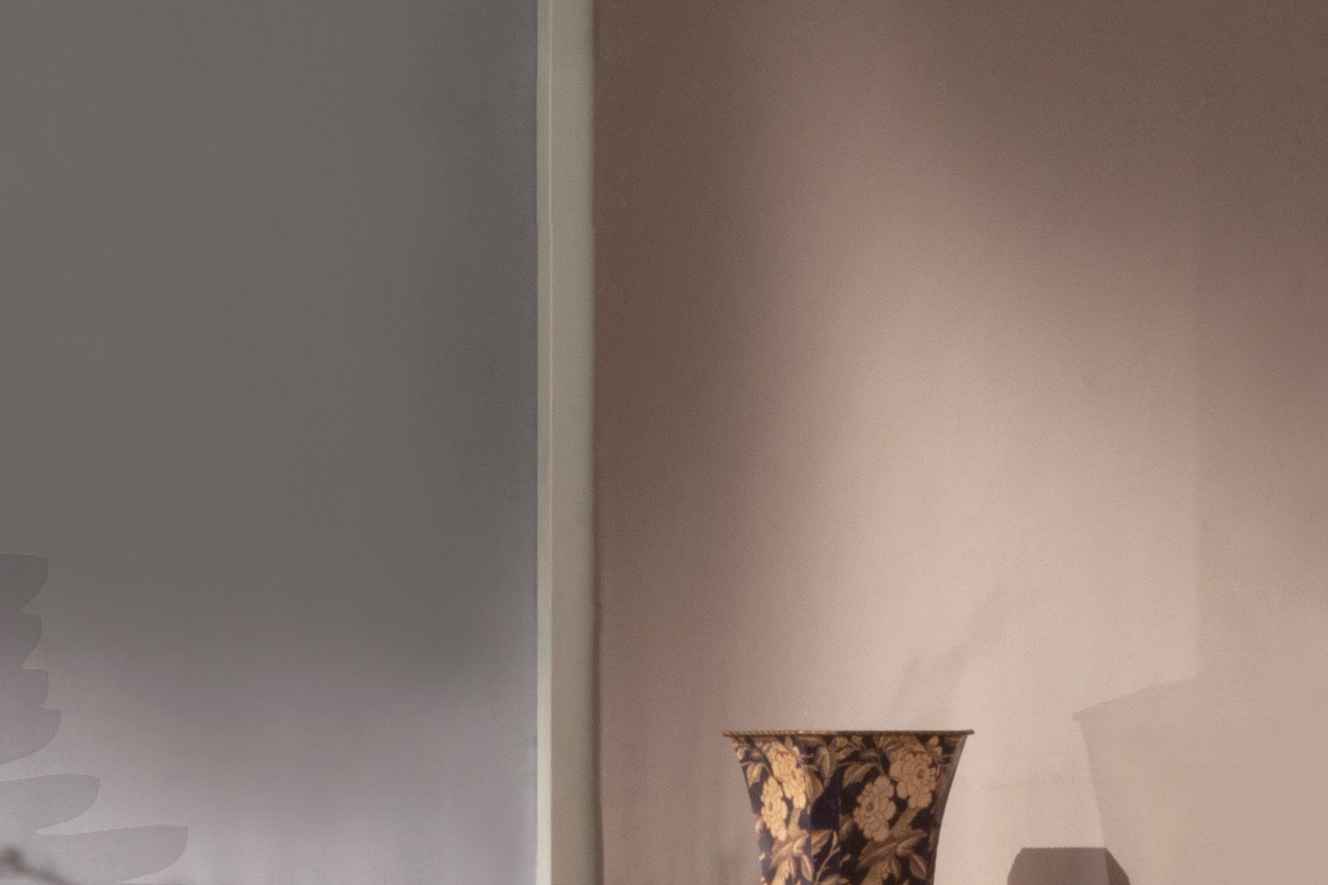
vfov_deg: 6.6
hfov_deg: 10.1
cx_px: 117
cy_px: 1595
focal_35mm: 202
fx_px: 7451
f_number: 18
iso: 200
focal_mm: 50
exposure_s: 15
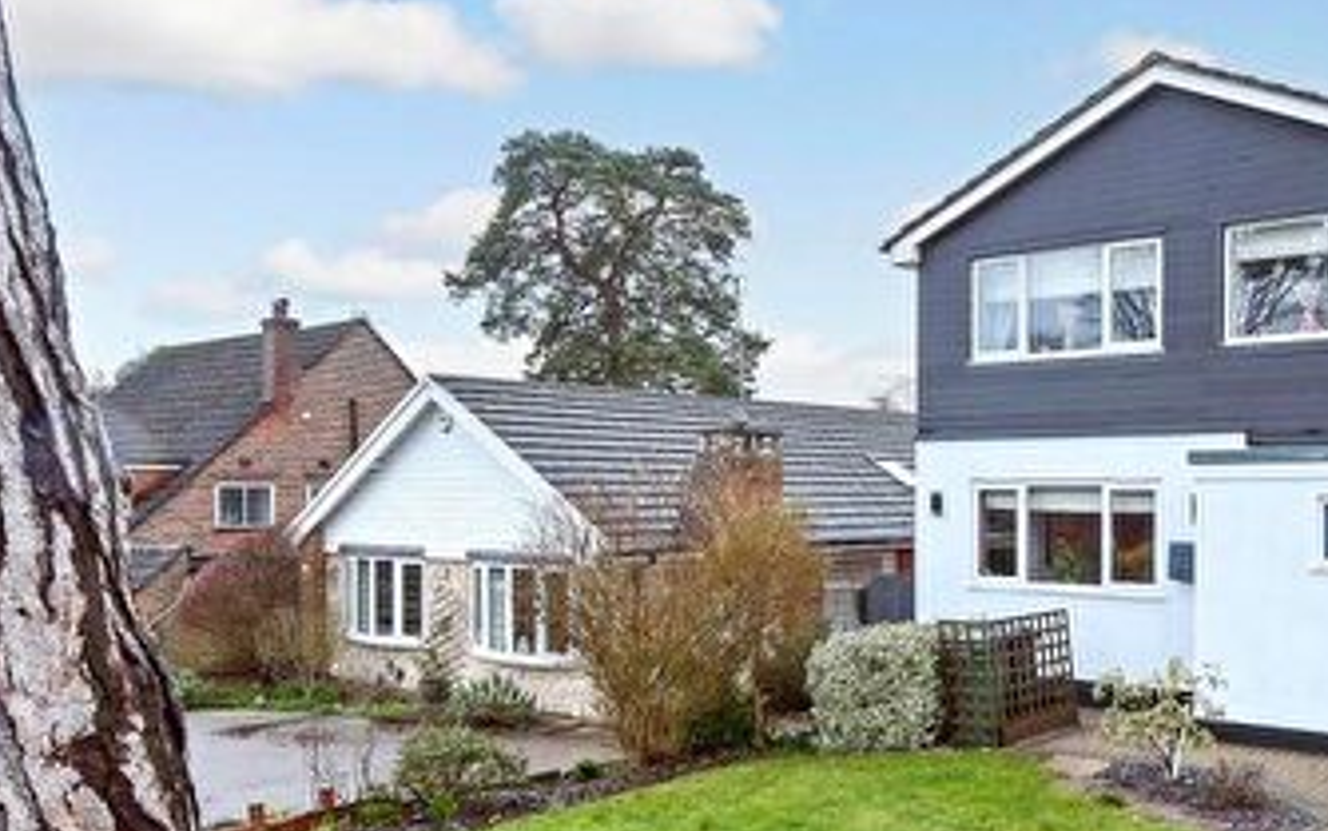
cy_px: 499
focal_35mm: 32
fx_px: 1159
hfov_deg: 57.2
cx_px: 966
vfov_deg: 39.3
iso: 500
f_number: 7.1
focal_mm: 10
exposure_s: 1/13
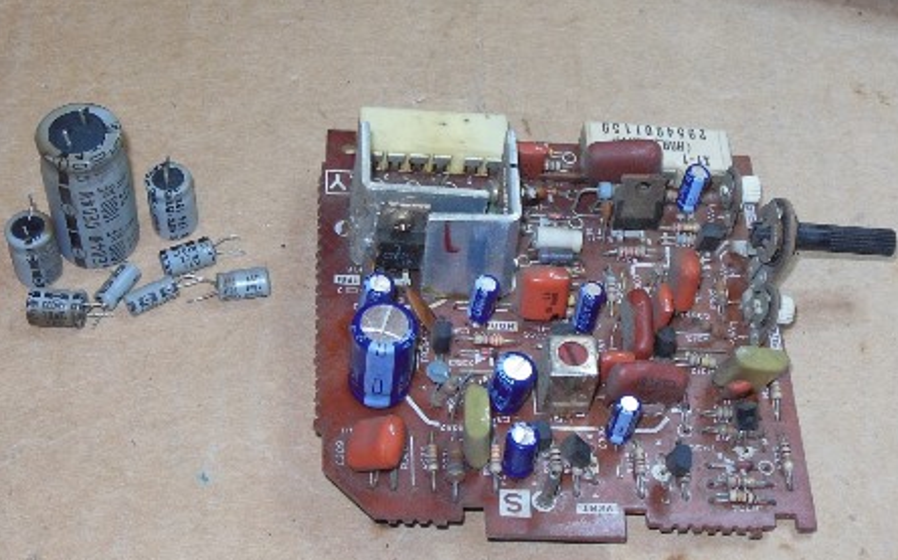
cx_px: 451
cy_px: 332
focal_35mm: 46
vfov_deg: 27.9
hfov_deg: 43.5
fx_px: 1125
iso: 125
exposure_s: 1/30
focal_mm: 7.7
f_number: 3.8
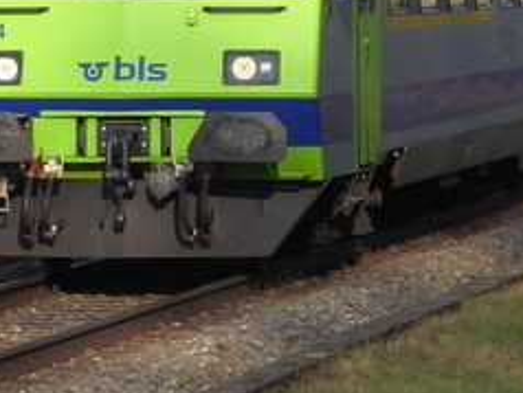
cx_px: 141
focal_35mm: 494
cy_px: -77
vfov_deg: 3.0
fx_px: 7471
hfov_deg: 4.0
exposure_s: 1/200
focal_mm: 16.1
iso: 125
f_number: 4.9
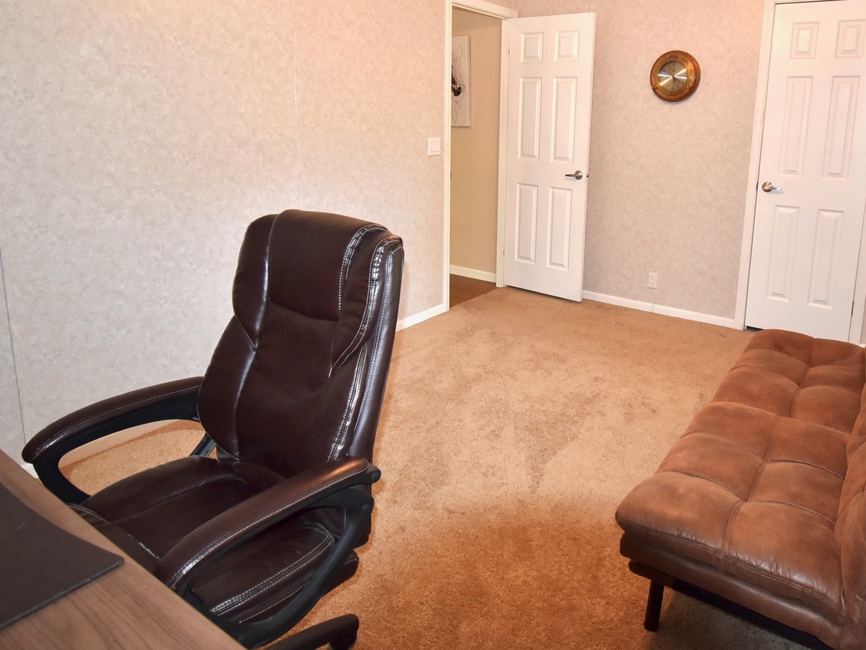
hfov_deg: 73.0
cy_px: 224
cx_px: 525
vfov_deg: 57.8
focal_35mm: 23
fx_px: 575
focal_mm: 10
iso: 800
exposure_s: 1/80
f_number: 4.5
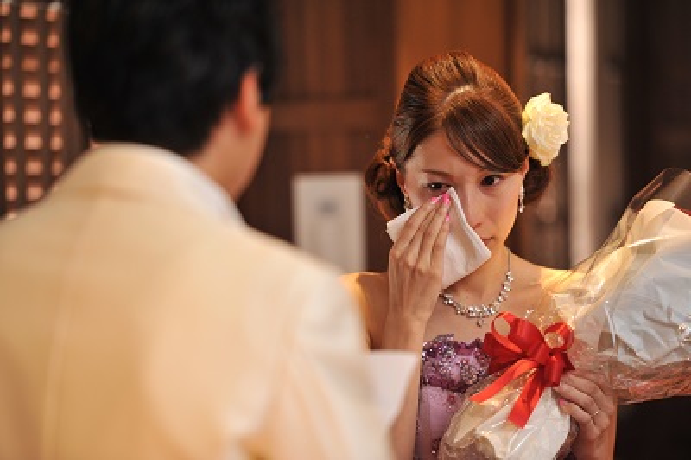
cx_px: 346
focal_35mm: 185
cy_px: 230
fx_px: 3548
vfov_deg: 7.4
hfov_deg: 11.1
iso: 1000
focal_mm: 185
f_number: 2.8
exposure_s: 1/50
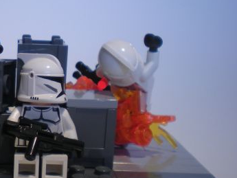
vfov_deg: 18.7
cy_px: 95
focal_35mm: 79
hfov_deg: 23.5
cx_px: -8
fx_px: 541
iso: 64
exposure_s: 1/71.2
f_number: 3.1
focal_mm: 6.3
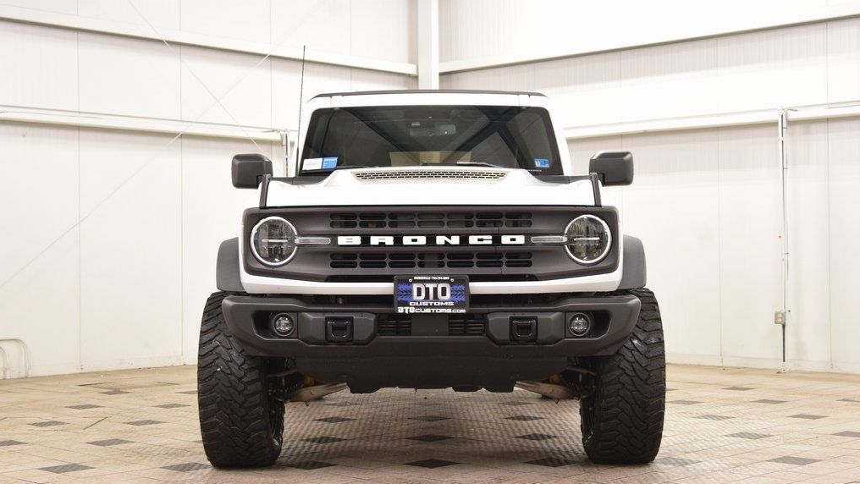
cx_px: 433
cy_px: 263
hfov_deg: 36.6
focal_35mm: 57
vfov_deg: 21.1
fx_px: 1300
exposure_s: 1/30
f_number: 7.1
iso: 1250
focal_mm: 36
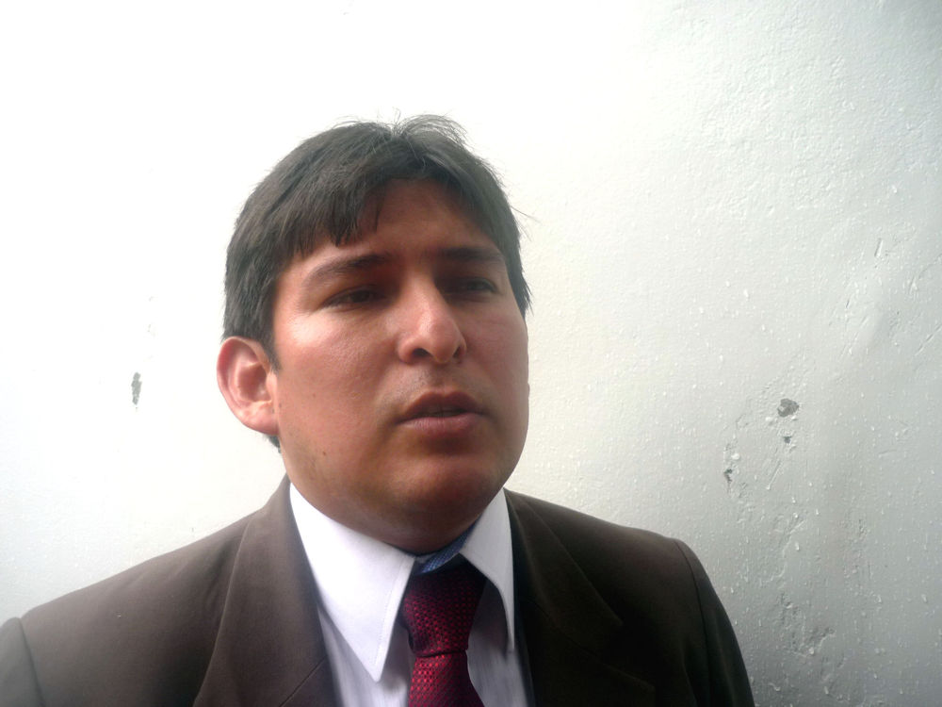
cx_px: 471
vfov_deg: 42.9
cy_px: 354
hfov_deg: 55.4
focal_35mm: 33
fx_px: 898
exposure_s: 1/320
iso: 100
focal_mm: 5.5
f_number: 2.8
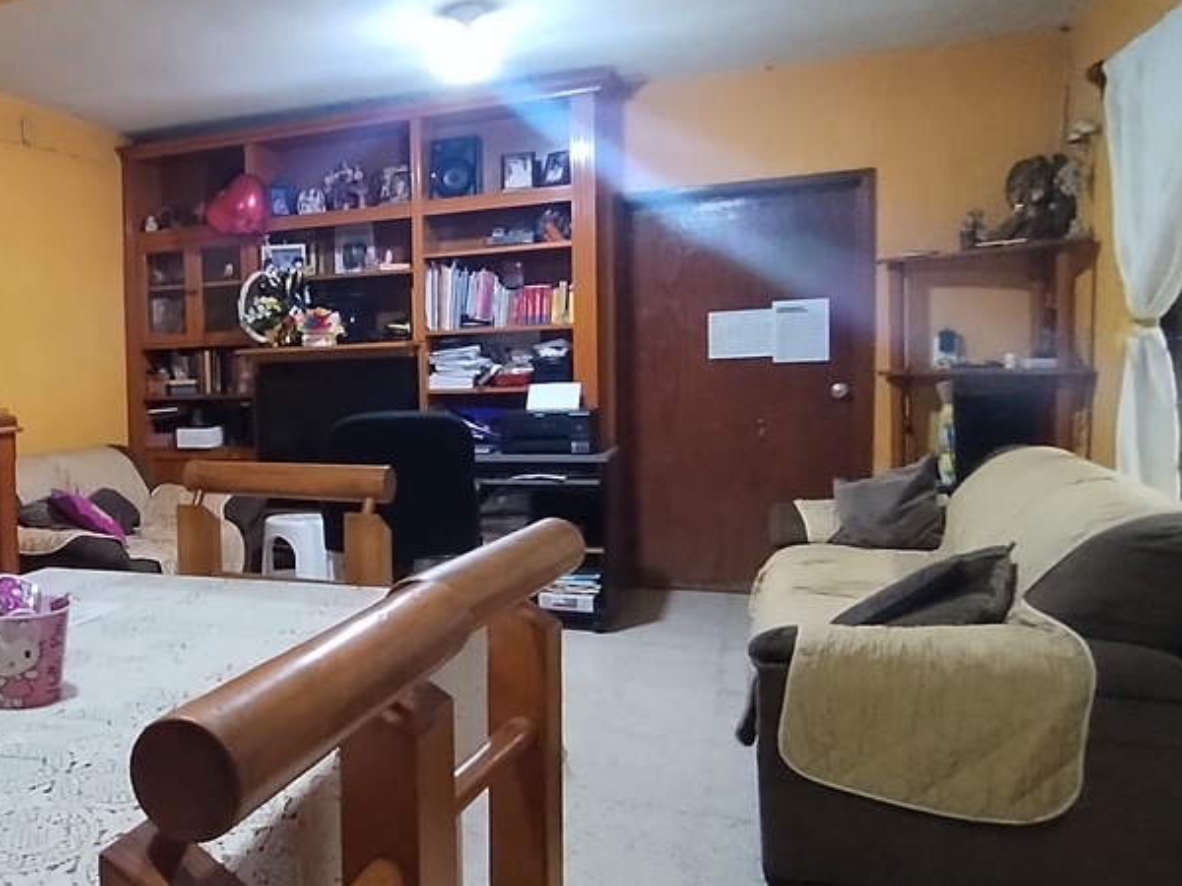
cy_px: 439
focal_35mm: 32
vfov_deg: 44.2
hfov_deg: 49.9
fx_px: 1093
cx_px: 98
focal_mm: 1.42
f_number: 2.2
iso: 590
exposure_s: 1/33.3
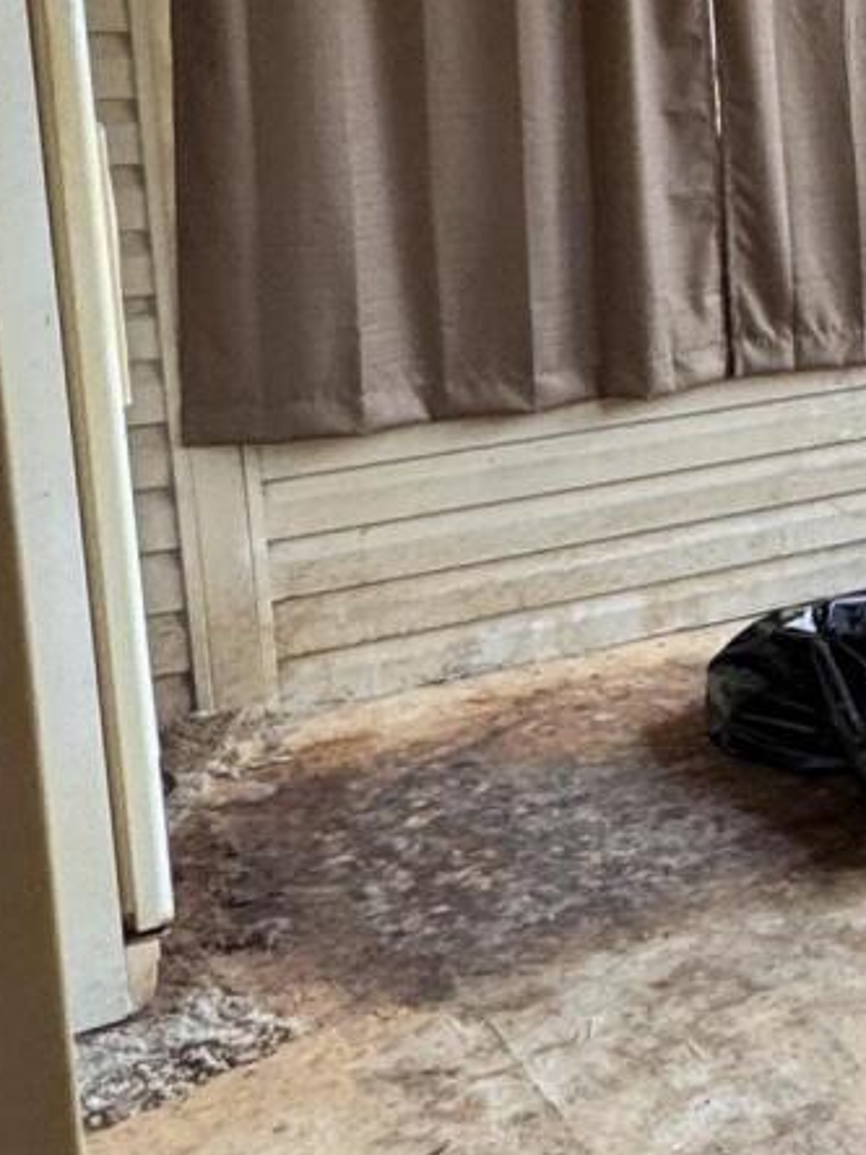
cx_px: 1537
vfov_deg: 29.9
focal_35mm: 63
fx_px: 2101
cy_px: 206
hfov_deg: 18.5
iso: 160
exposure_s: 1/120
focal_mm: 2.22
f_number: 2.2
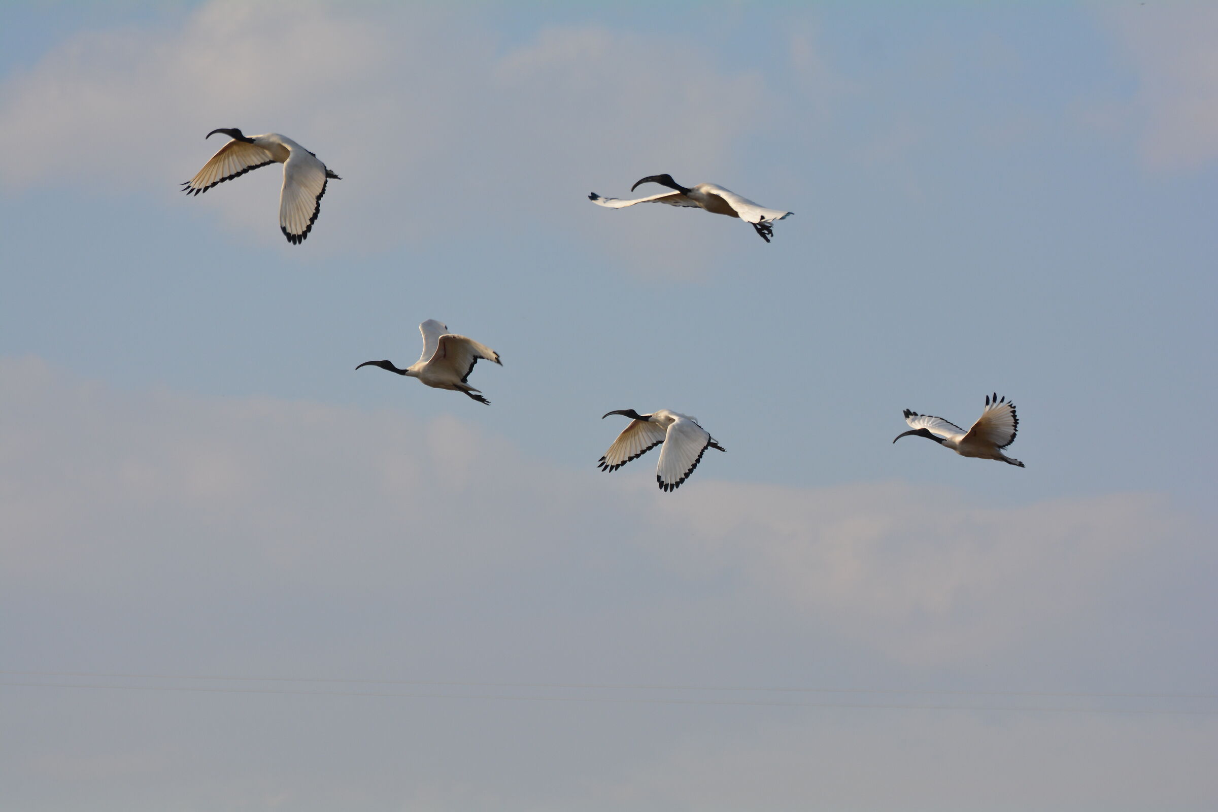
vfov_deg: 4.6
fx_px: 10149
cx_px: 609
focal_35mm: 300
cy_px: 406
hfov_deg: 6.9
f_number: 6.7
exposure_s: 1/2000
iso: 400
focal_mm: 200
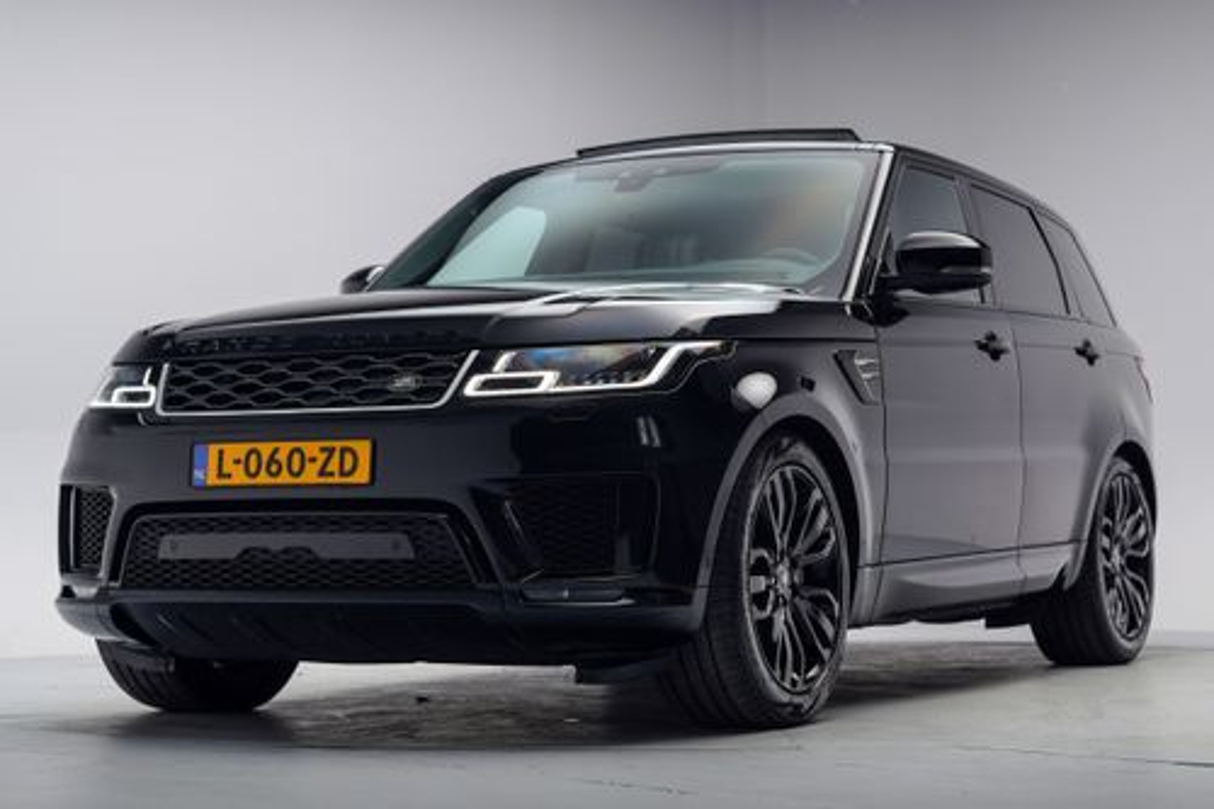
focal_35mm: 50
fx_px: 1685
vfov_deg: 27.0
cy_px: 404
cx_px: 607
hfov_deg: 39.6
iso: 100
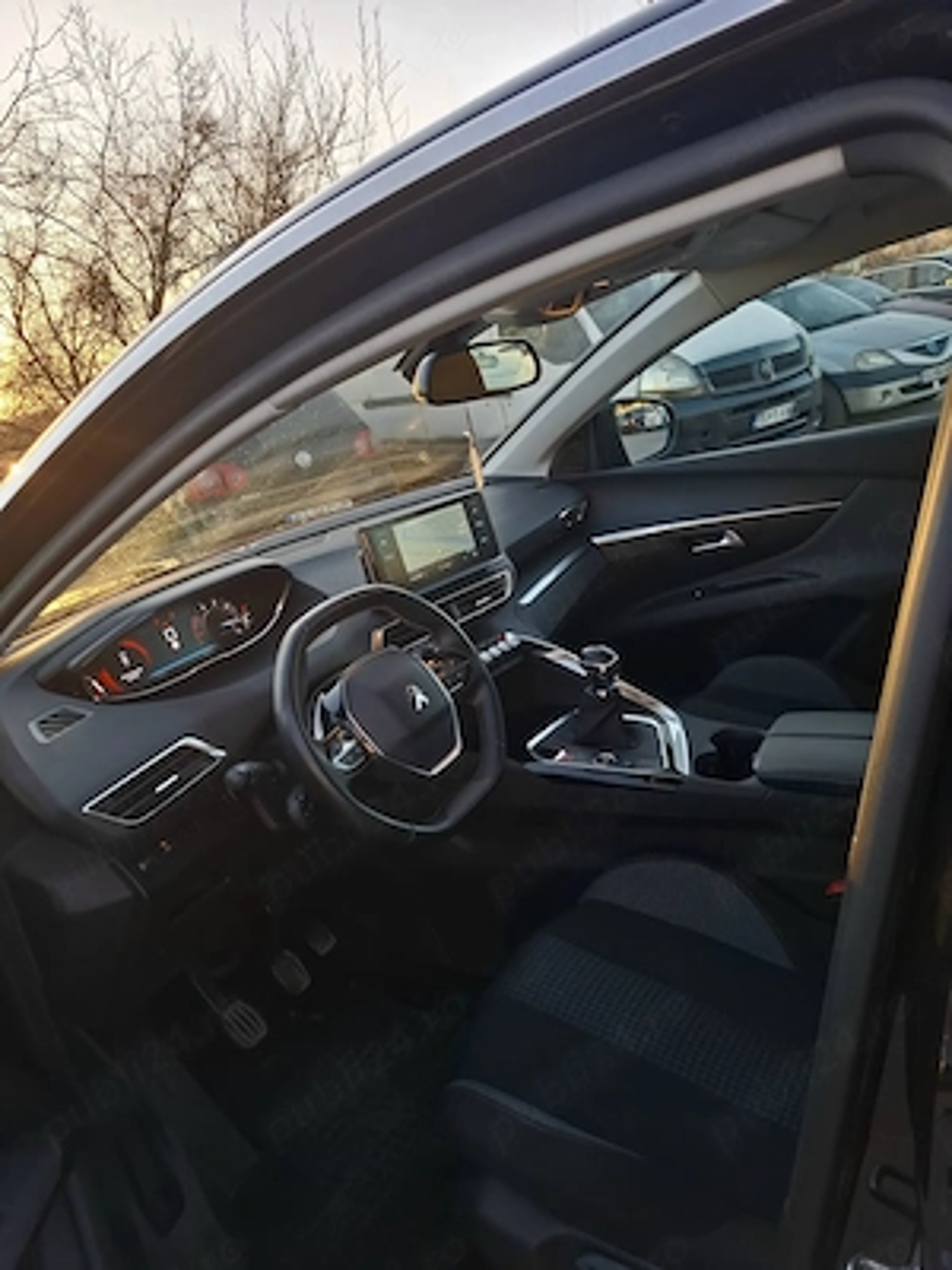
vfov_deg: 73.9
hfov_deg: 58.9
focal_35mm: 23
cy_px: 635
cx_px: 476
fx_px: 843
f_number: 1.8
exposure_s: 1/100
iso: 64
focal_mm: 5.54
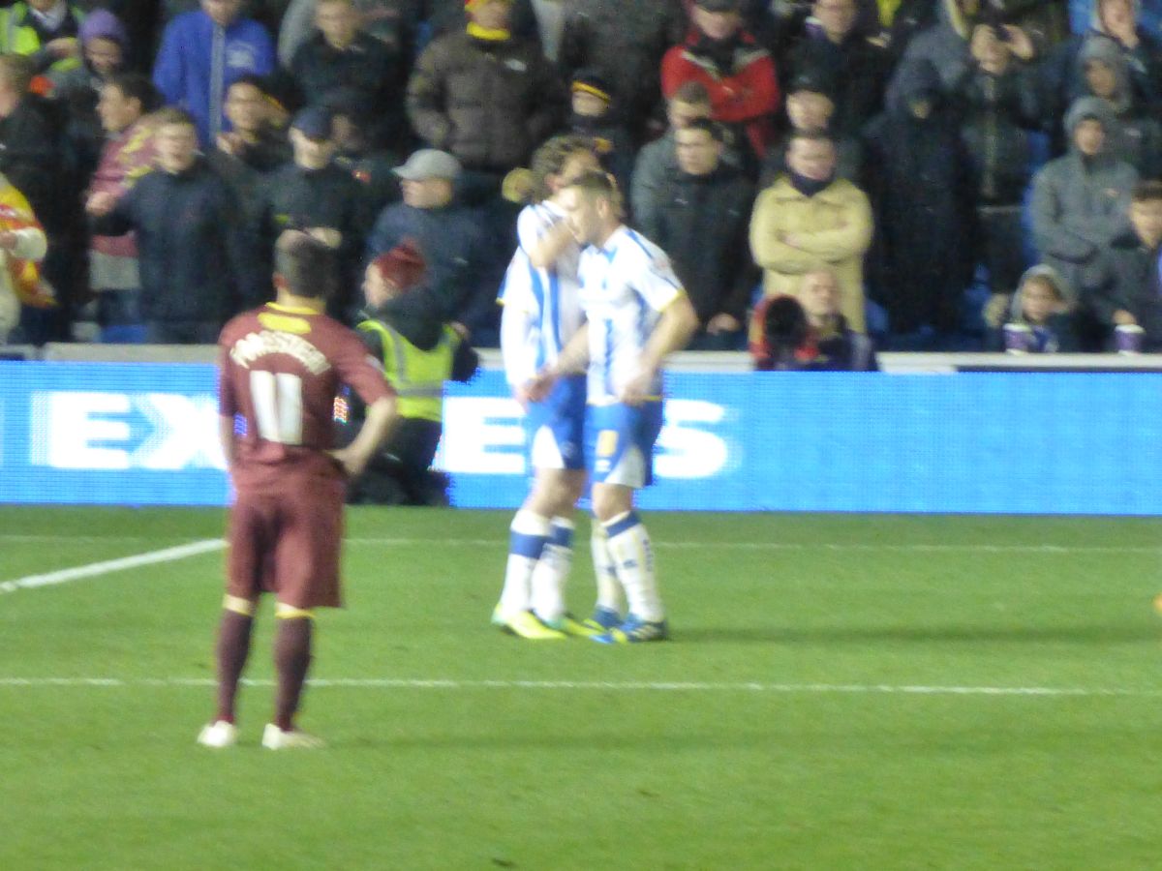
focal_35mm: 960
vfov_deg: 1.5
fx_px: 32226
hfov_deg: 2.1
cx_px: 581
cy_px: 436
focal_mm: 86
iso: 1250
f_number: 6.4
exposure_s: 1/20
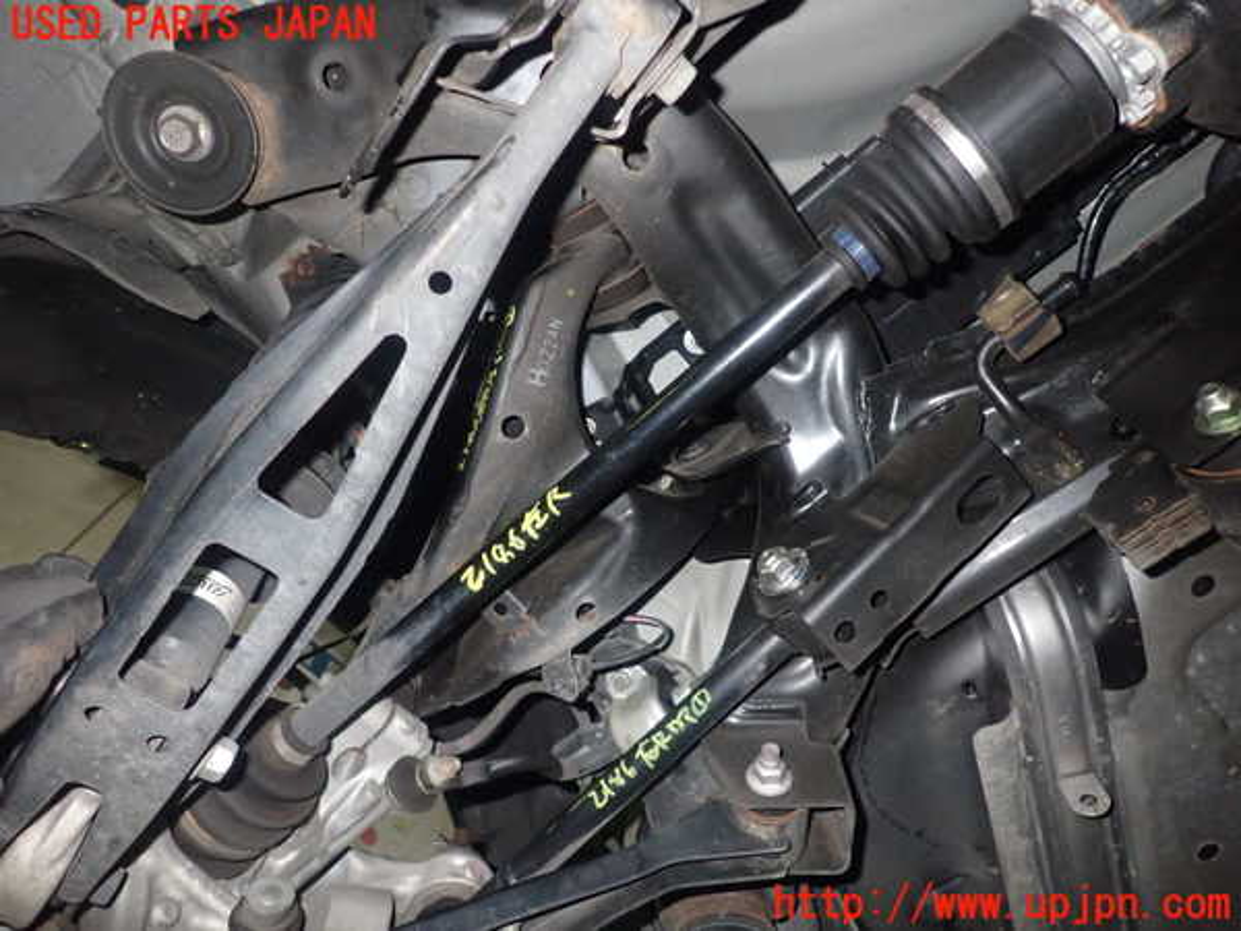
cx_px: 620
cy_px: 466
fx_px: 896
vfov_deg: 54.9
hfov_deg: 69.4
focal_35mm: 25
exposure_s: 1/30
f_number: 5.6
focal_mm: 4.5
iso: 640
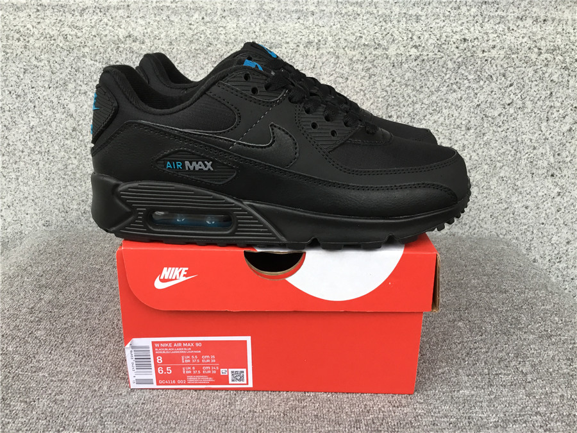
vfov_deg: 45.4
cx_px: 288
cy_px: 216
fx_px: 517
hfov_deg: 58.4
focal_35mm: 31
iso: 40
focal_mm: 3.3
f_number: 2.4
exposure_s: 1/33
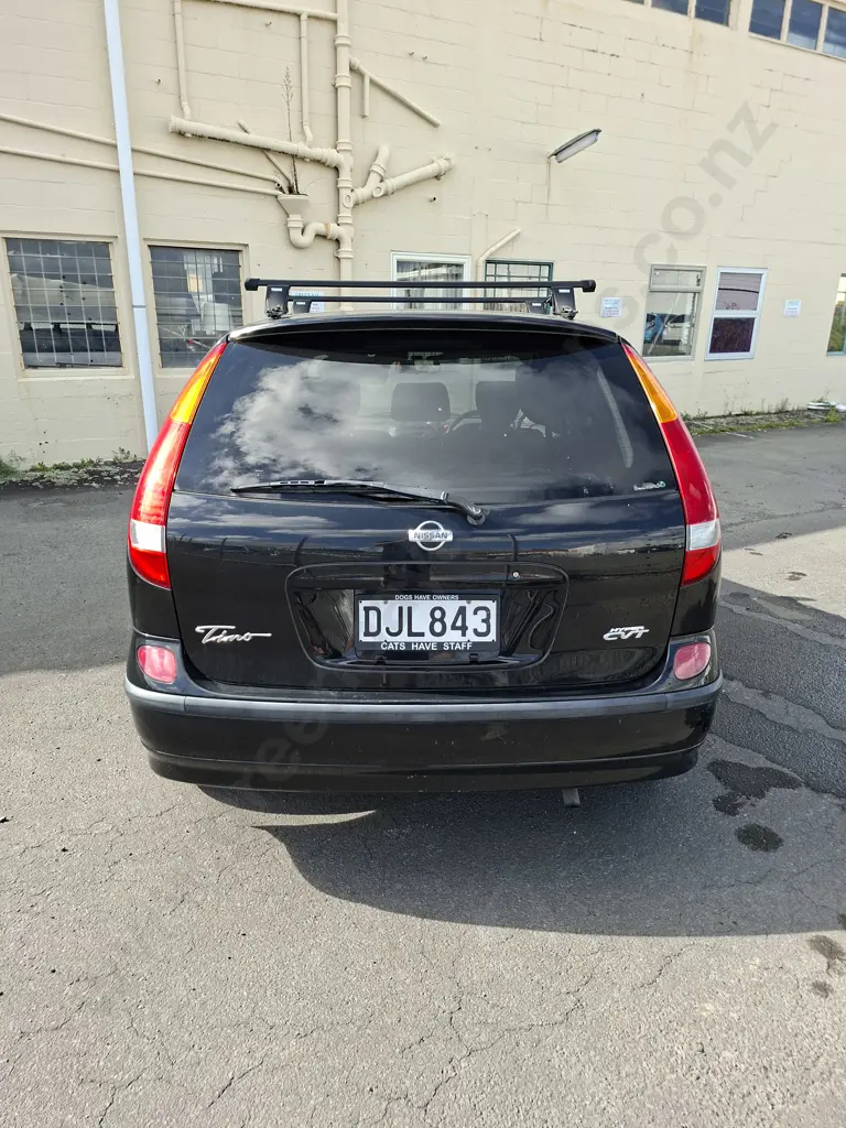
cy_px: 564
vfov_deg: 73.9
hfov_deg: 58.9
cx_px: 423
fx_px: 749
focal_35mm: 23
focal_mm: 5.54
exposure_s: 1/486
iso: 50
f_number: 1.8
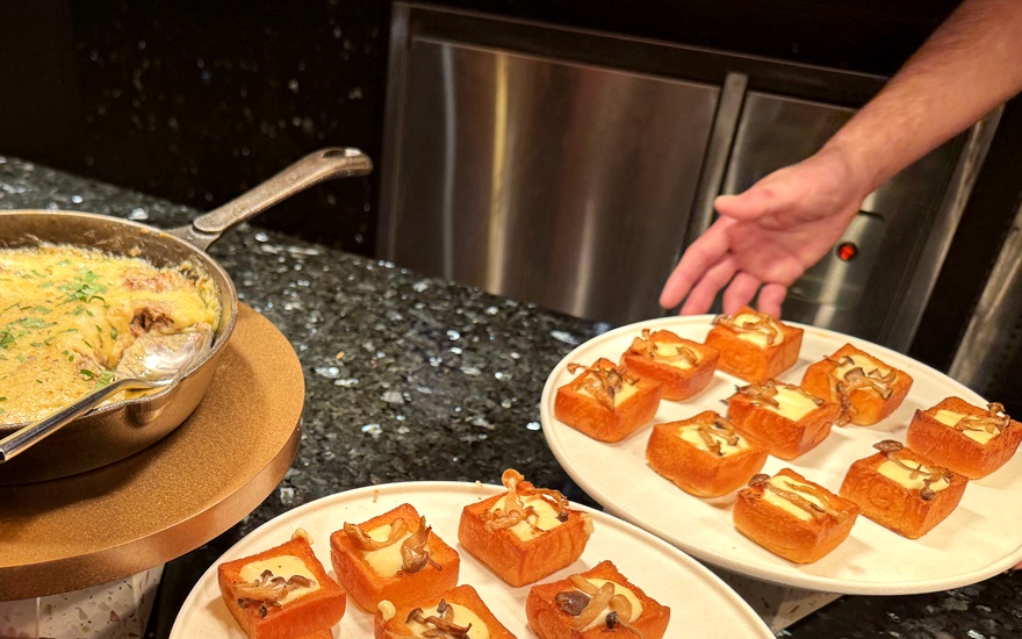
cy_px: 533
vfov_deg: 33.2
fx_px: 1031
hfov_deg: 51.1
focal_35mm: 37
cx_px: 290
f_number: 1.78
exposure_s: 1/120
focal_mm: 6.76
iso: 100
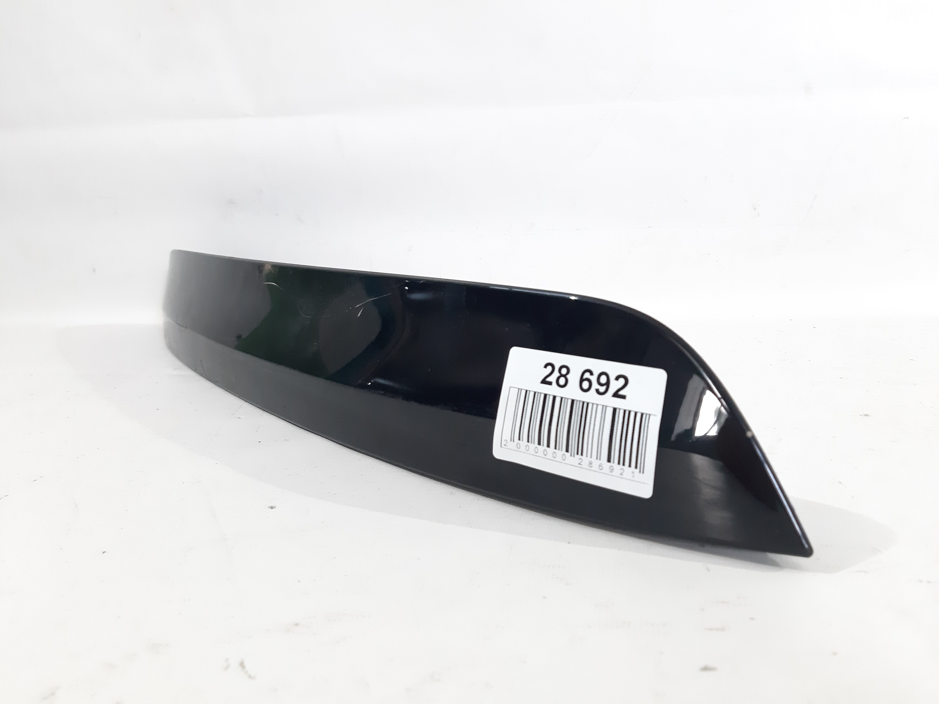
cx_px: 470
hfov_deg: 65.3
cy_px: 352
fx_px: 732
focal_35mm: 27
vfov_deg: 51.4
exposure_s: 1/50
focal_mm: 3.93
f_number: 1.7
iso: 250
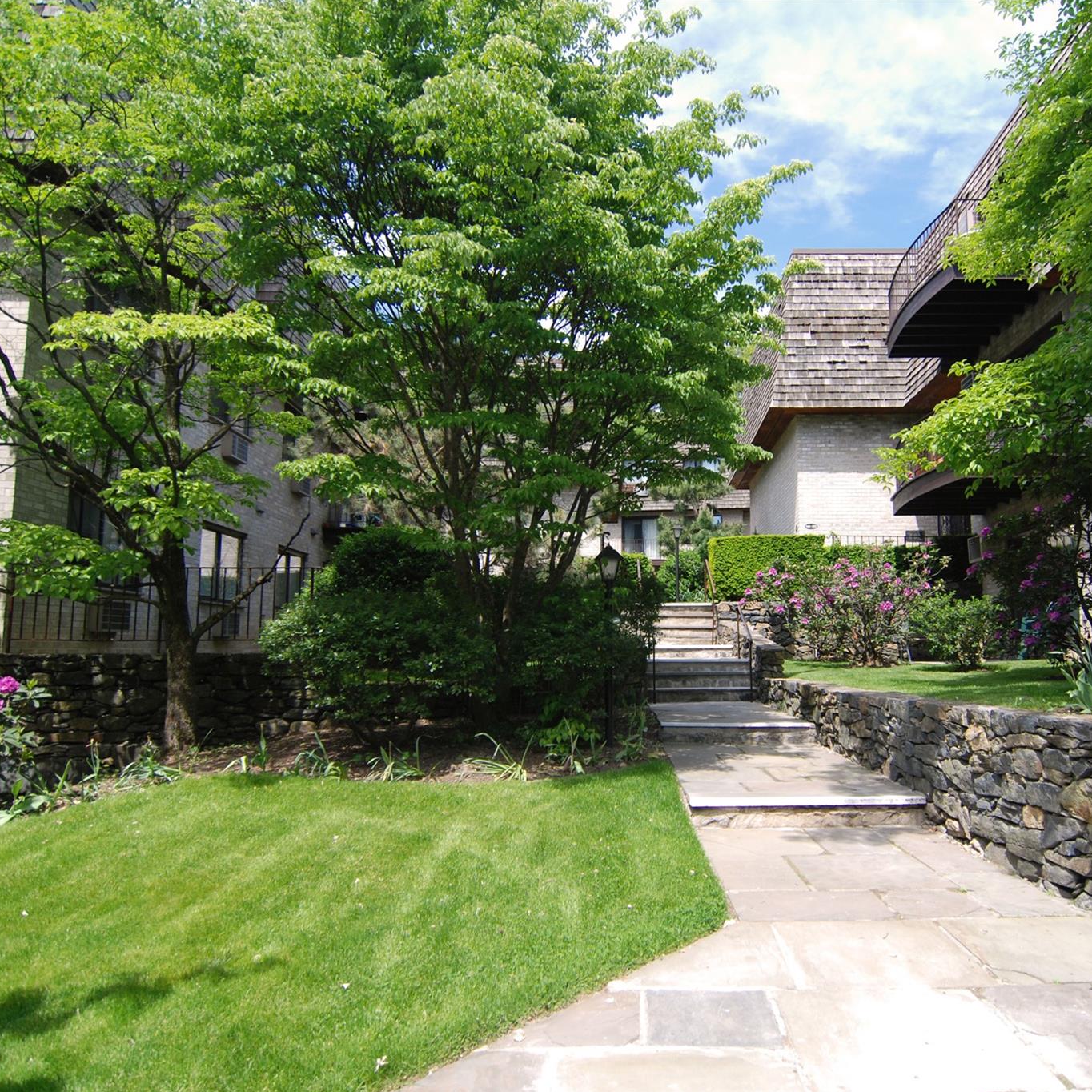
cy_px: 547
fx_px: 821
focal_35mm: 23
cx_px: 640
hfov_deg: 66.8
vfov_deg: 67.3
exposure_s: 1/640
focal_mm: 12
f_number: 4
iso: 200
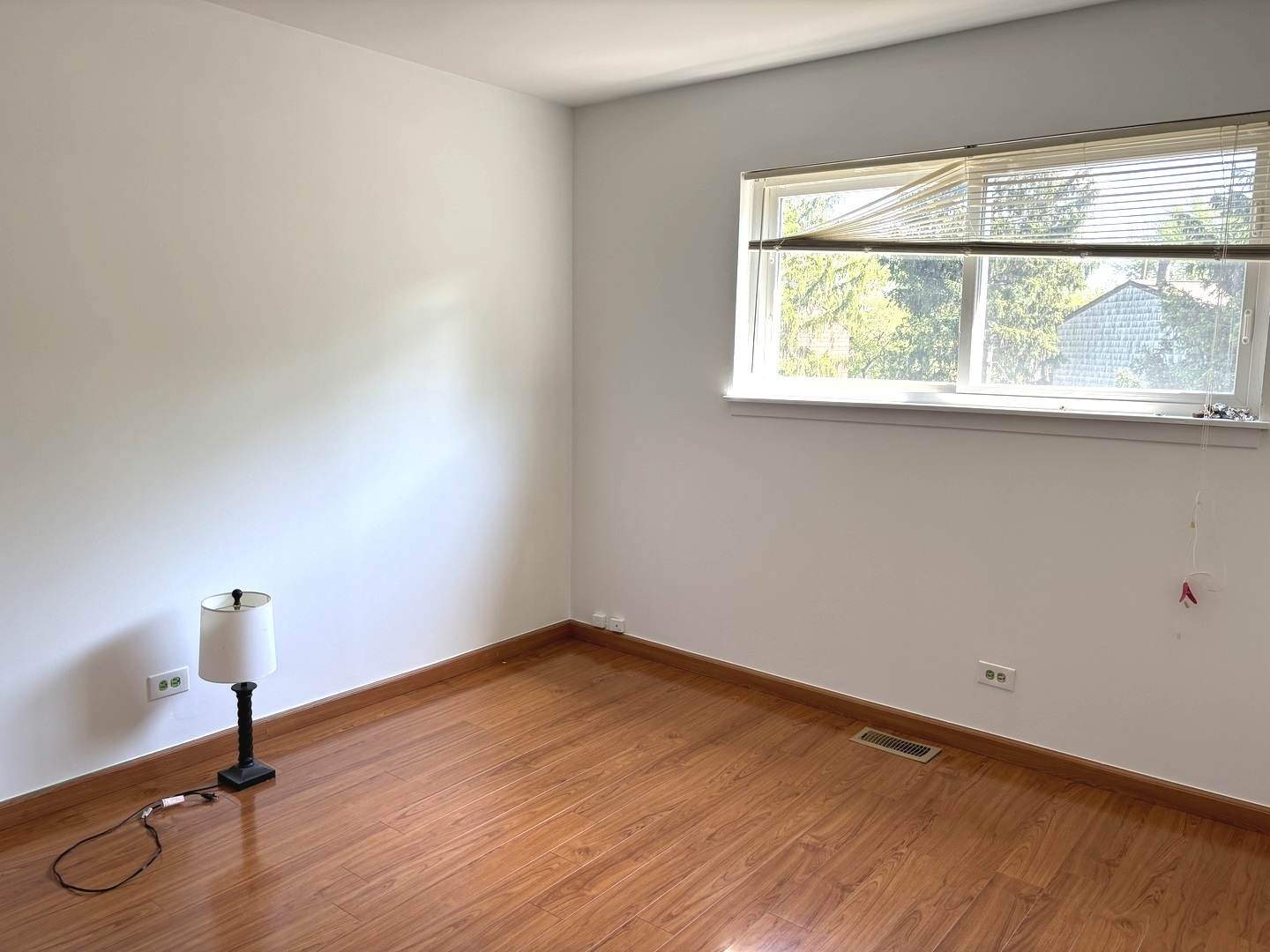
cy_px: 476
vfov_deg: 53.1
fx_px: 954
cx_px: 635
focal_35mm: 26
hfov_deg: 67.3
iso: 40
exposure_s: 1/121
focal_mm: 5.96
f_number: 1.6
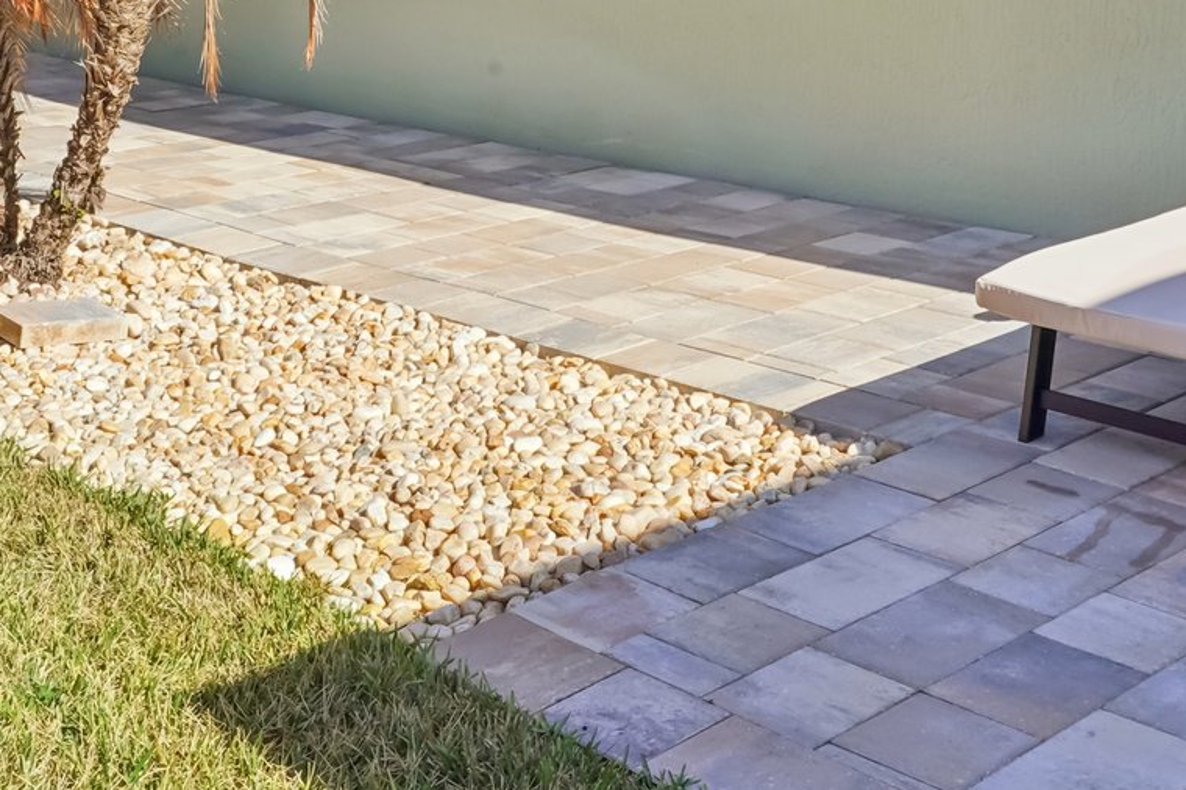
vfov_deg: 20.1
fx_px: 2042
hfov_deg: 32.4
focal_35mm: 62
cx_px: 540
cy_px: -224
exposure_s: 1/40
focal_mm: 23
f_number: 20
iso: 100
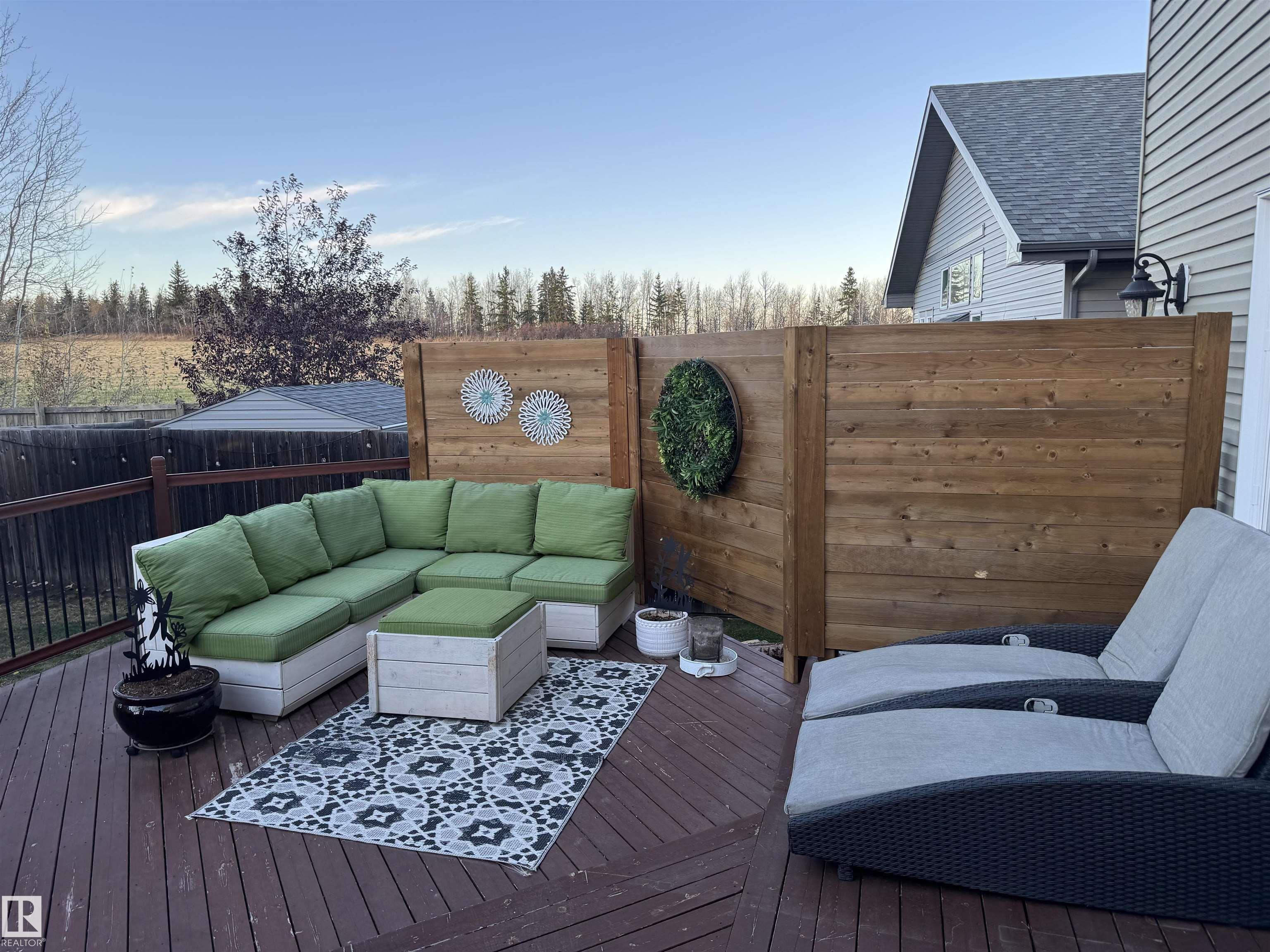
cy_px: 476
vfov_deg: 56.8
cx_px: 635
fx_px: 881
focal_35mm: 24
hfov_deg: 71.6
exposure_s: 1/404
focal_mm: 6.76
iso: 80
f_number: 1.78
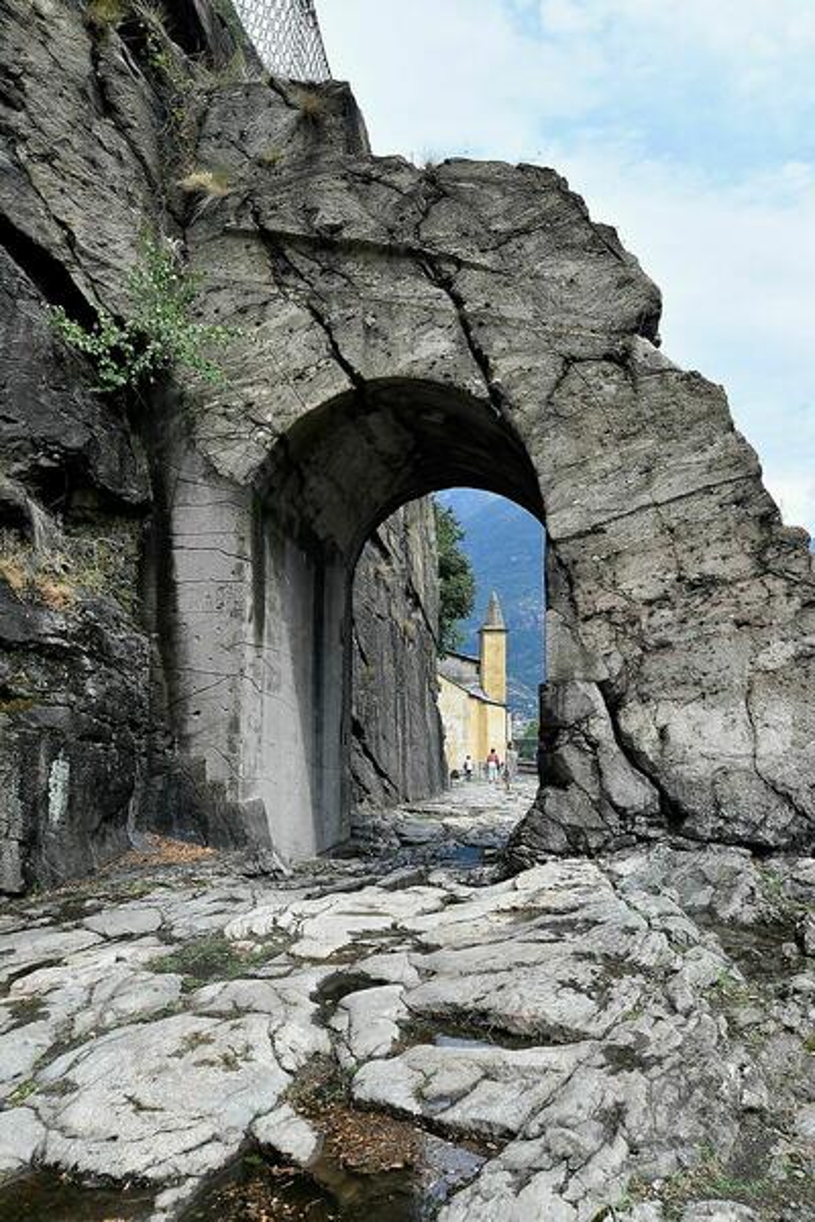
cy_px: 611
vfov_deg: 61.9
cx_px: 408
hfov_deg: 43.6
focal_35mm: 30
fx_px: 1019
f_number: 11
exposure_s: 1/100
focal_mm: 20
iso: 200
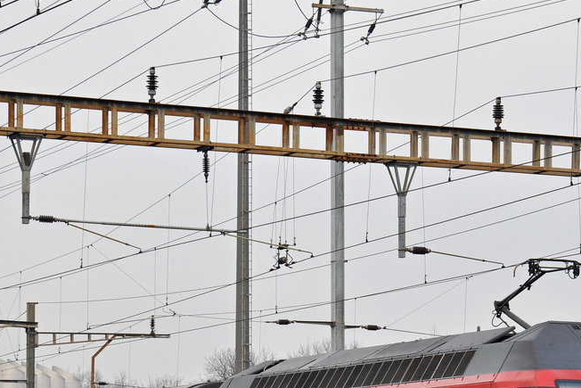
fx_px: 2760
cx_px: 454
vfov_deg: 8.0
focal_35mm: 171
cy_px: 335
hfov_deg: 12.0
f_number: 4.5
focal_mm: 62
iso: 400
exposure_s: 1/800
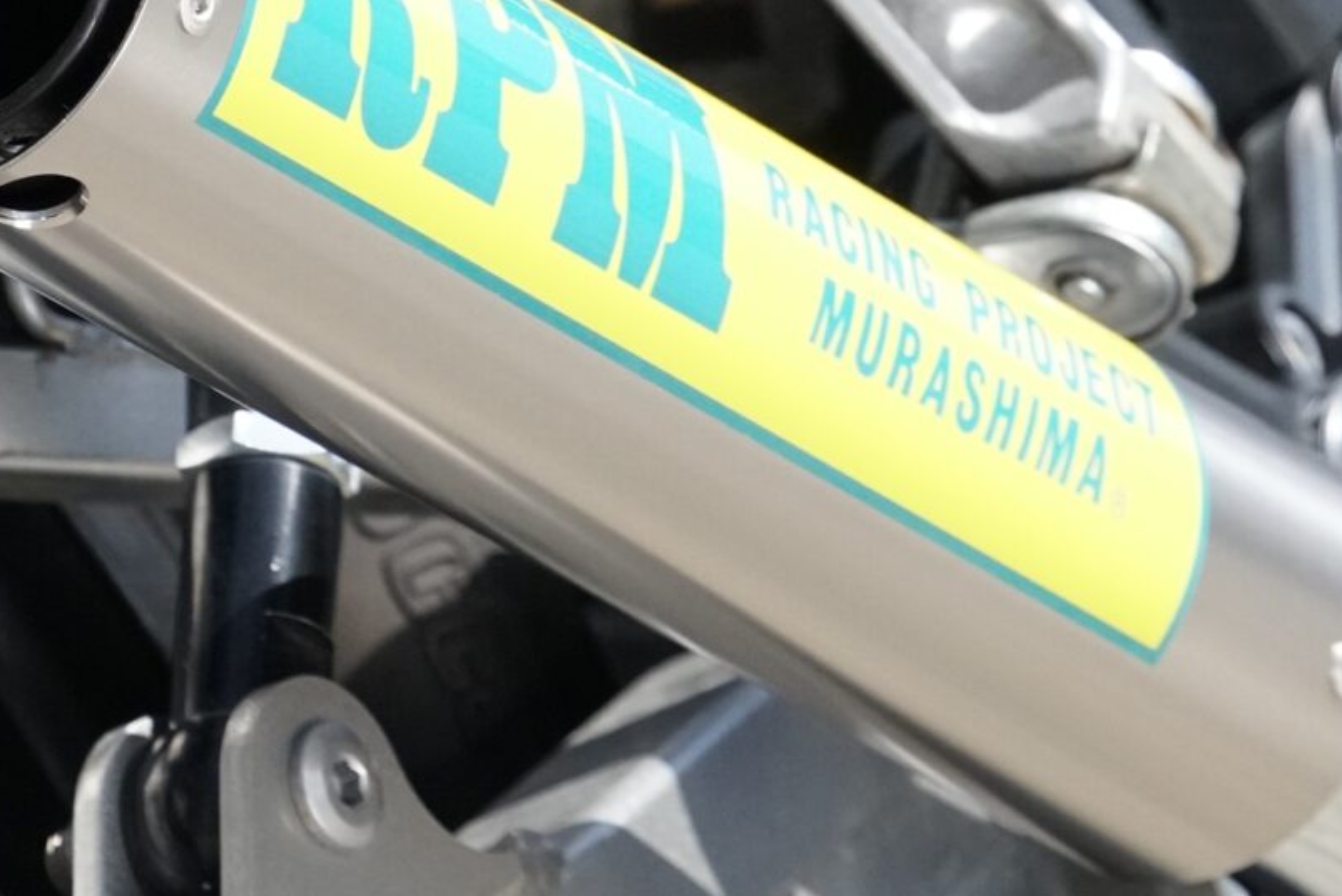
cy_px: 327
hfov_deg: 4.3
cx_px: 465
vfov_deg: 2.9
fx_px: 17824
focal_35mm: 478
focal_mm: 100
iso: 1250
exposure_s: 1/3000
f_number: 5.6
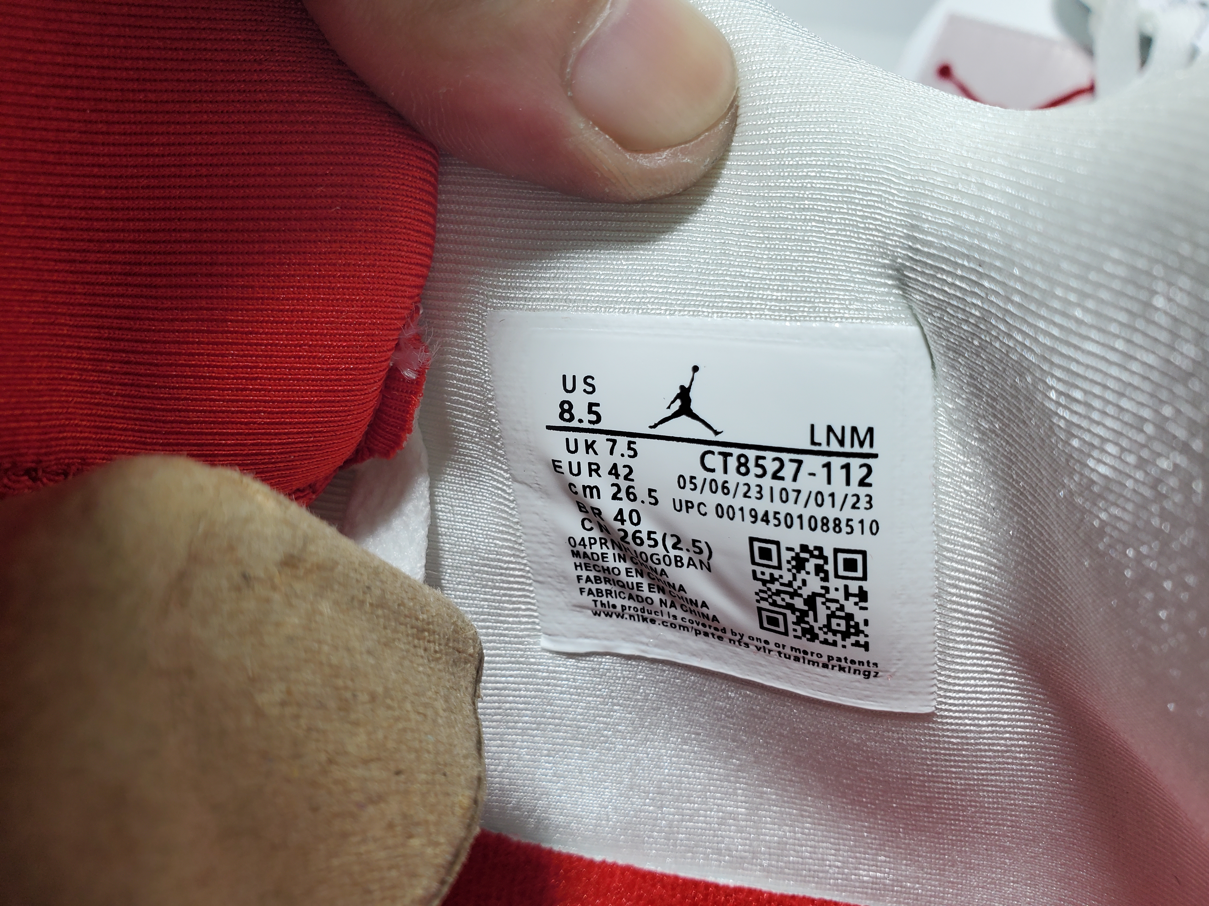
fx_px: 908
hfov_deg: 67.3
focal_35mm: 26
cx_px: 604
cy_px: 453
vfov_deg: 53.1
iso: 50
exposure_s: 1/179
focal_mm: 4.3
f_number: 2.4
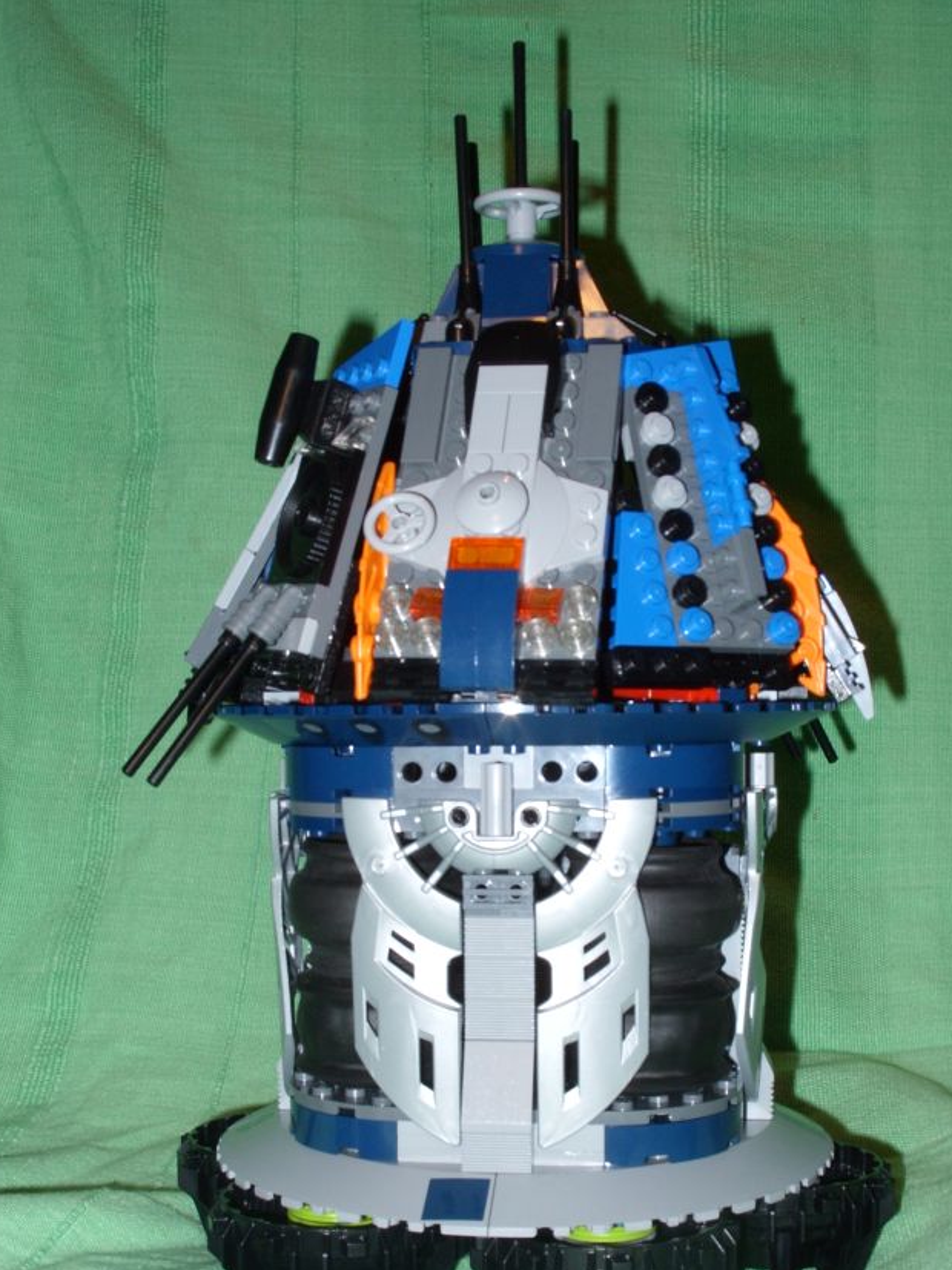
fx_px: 1797
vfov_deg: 38.7
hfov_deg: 29.6
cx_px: 544
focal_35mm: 49
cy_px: 793
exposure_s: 1/30
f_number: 7.4
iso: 50
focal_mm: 7.8
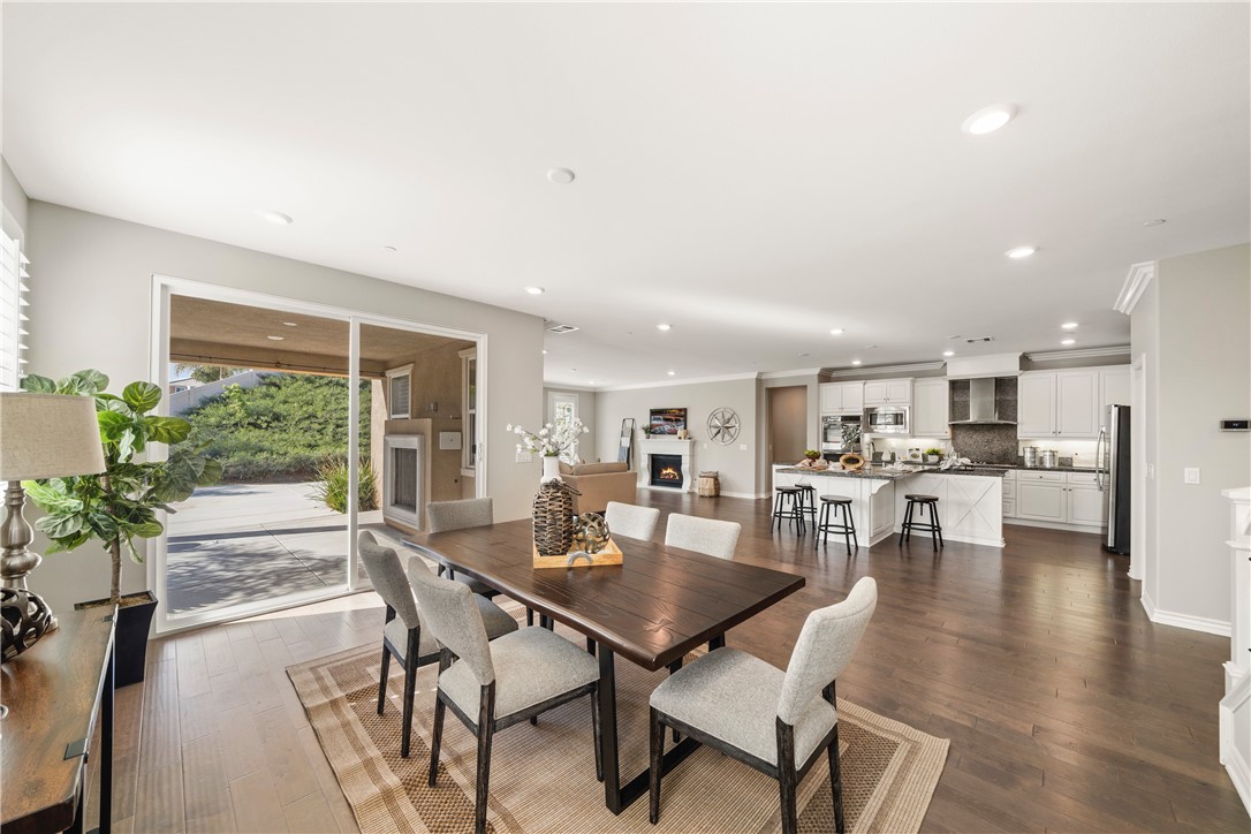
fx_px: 452
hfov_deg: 108.3
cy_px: 417
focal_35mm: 13
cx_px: 626
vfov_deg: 85.4
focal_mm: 13
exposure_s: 1/8
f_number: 9
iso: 200
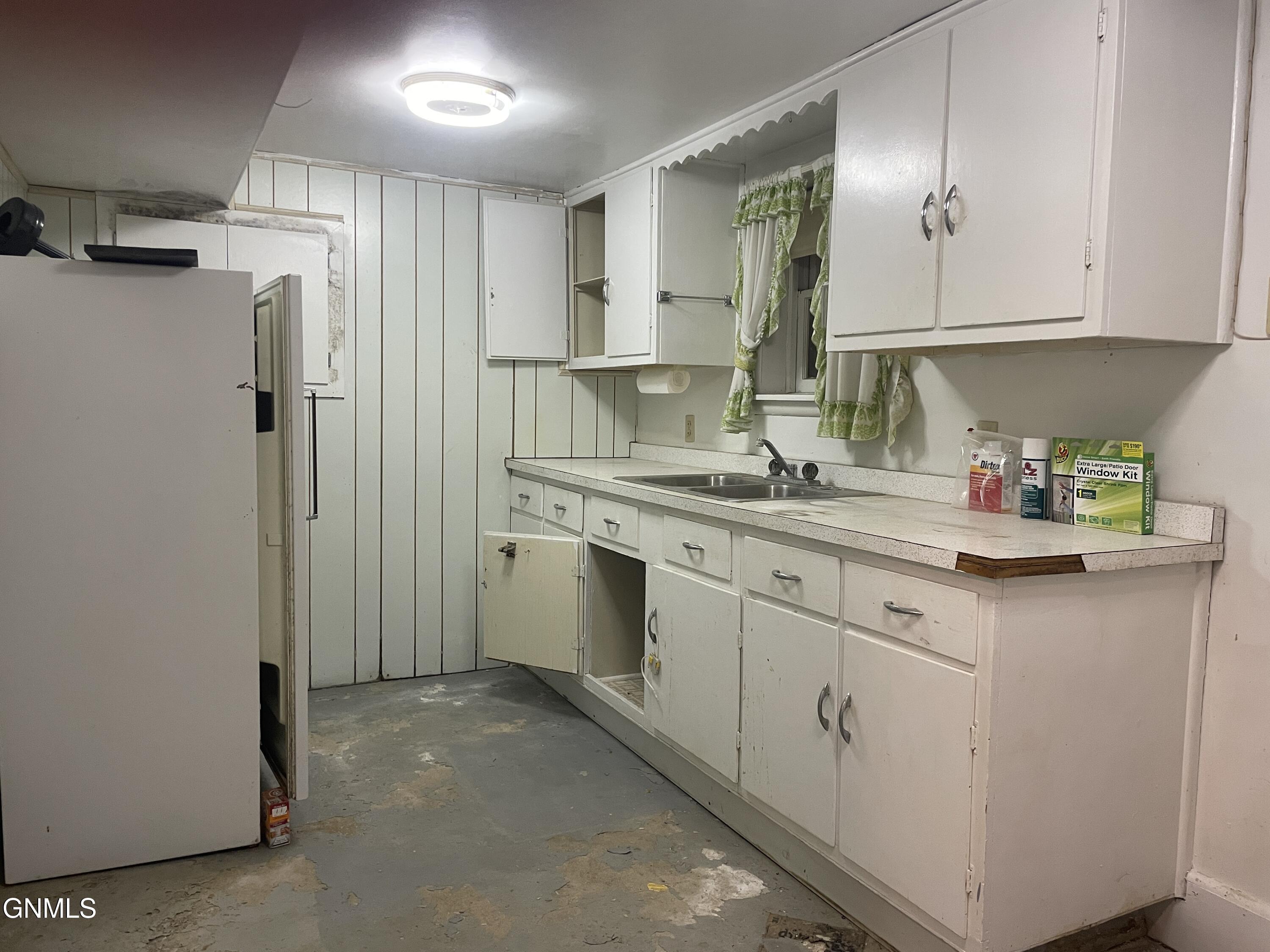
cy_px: 476
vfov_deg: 53.1
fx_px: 954
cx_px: 635
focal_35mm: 26
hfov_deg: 67.3
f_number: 1.6
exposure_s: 1/60
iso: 160
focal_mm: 4.2
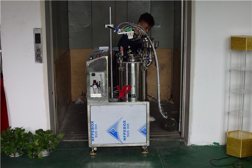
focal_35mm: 52
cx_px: 126
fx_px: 367
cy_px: 84
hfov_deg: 37.9
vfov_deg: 25.8
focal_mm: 35
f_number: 5
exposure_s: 1/125
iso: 400
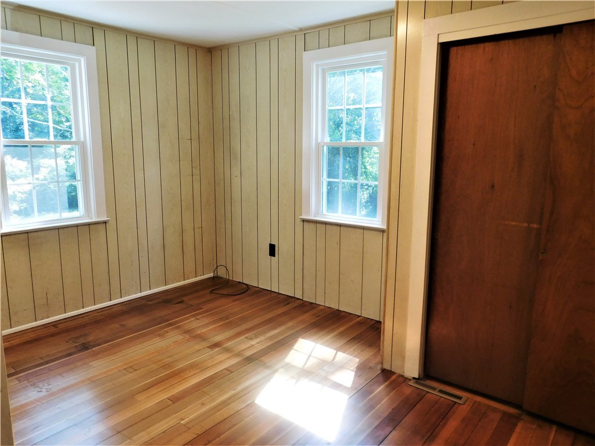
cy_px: 223
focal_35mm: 25
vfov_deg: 54.9
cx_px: 298
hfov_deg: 69.4
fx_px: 430
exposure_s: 1/30
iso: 140
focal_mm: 4.5
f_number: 3.1
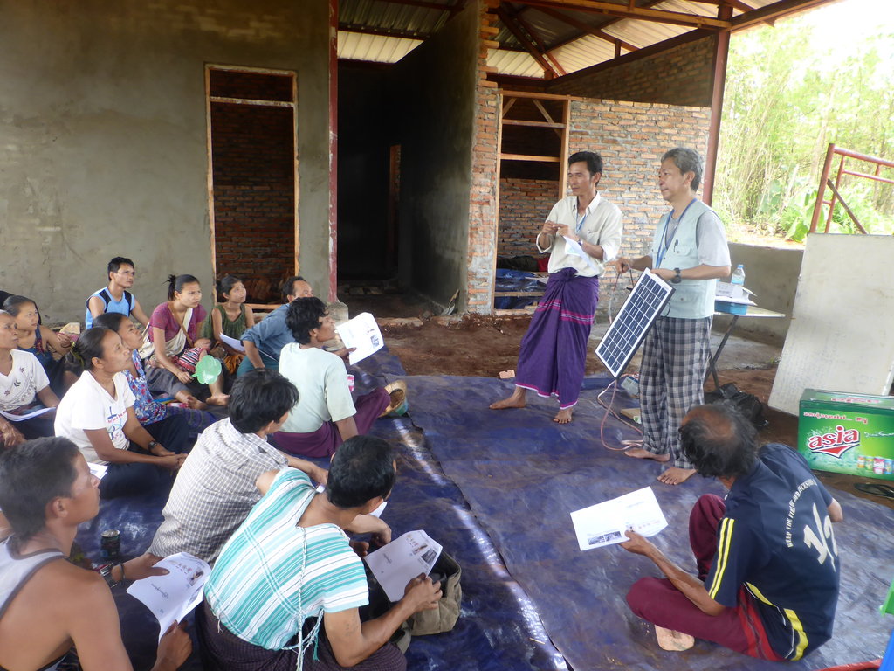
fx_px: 646
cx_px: 447
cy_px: 336
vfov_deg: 54.9
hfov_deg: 69.4
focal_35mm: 25
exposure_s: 1/60
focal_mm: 4.3
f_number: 3.3
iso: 125
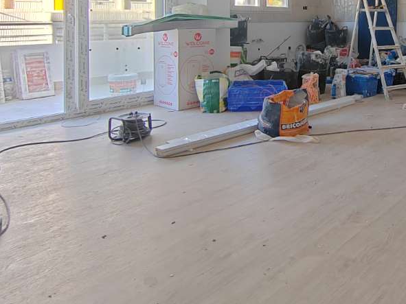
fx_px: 387
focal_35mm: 33
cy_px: 21
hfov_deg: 51.1
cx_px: 339
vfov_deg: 39.3
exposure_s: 1/50
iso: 160
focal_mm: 2.16
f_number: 2.2
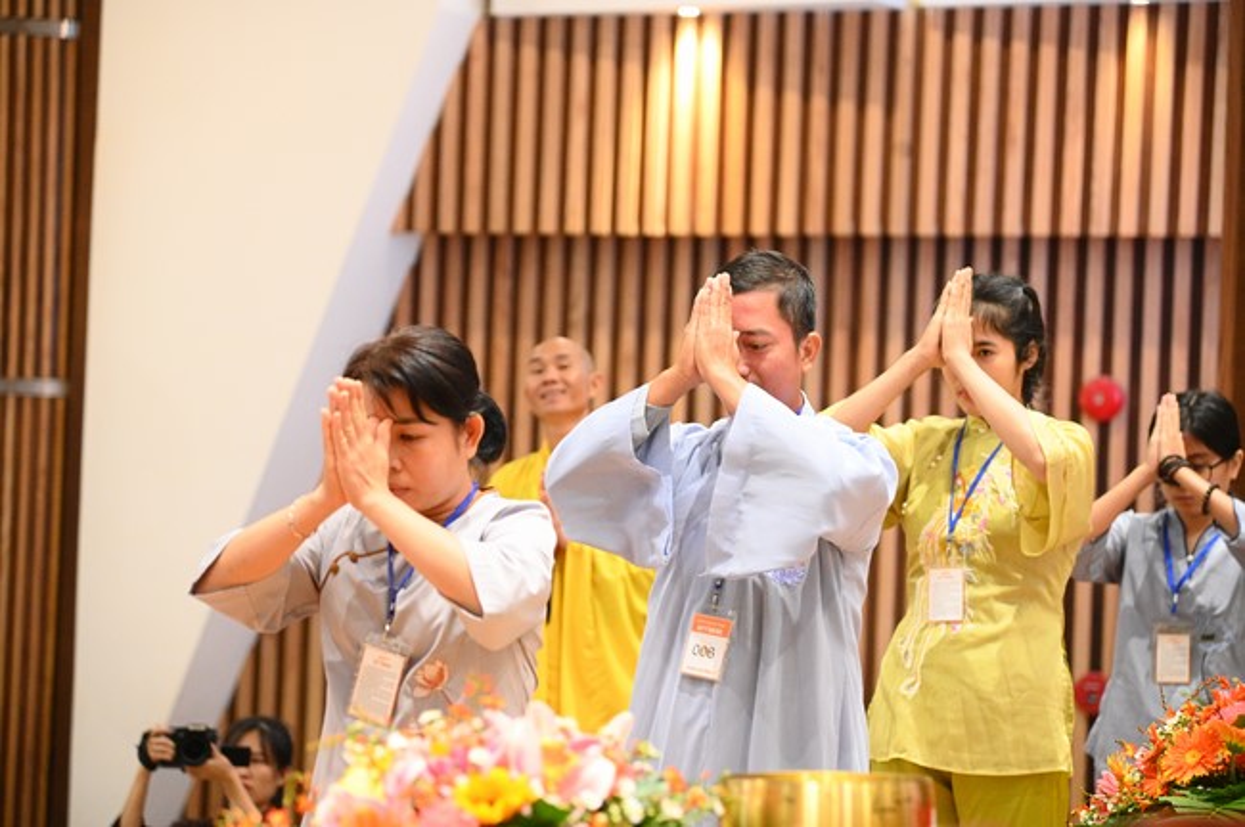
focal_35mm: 120
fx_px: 4146
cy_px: 414
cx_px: 622
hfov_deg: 17.1
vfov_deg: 11.4
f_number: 4
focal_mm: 120
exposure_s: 1/160
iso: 8000
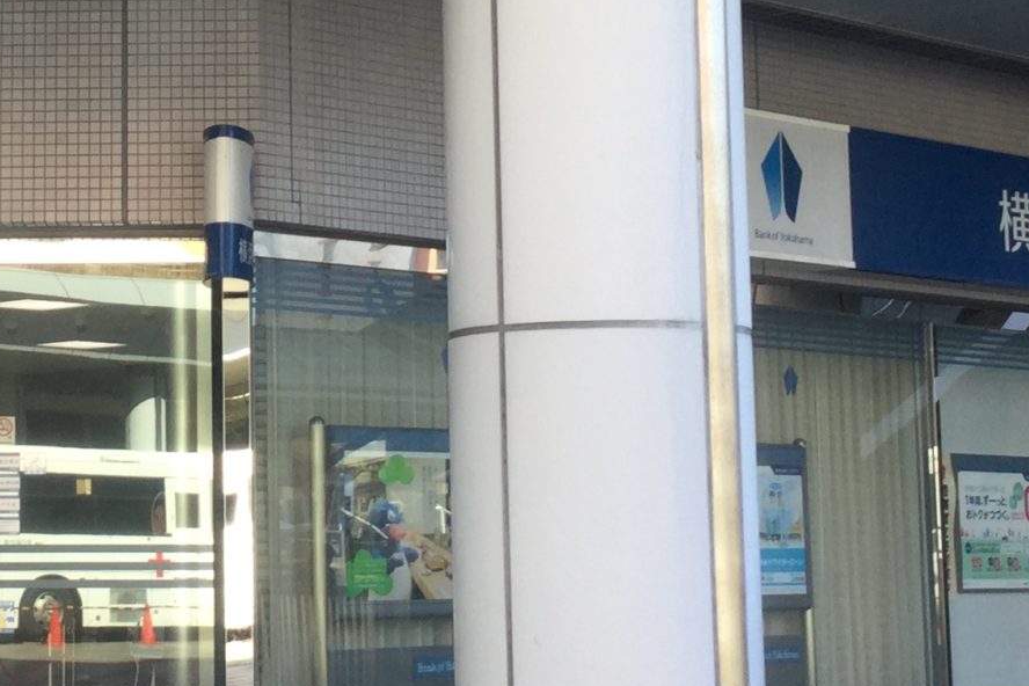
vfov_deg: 14.7
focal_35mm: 93
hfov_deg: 21.6
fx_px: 2658
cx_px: 204
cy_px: 217
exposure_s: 1/160
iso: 25
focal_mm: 3.3
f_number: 2.4
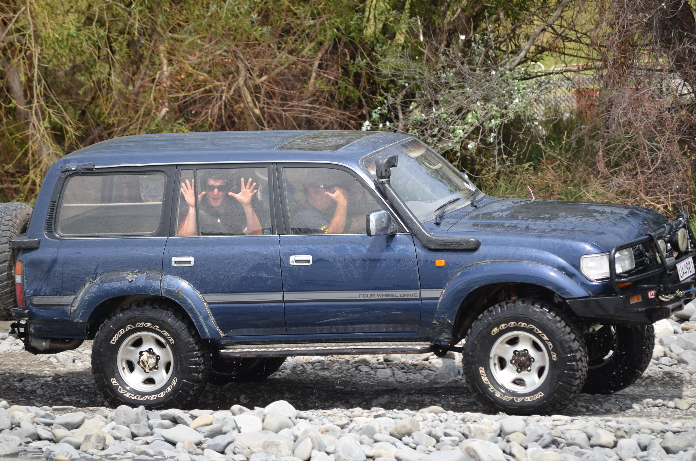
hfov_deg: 8.3
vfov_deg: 5.5
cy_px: 230
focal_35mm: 248
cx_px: 348
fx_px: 4775
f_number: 5.6
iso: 220
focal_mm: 165
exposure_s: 1/500
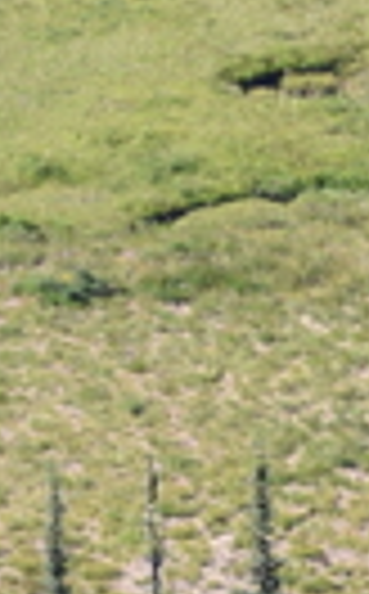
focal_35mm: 1785
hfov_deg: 0.7
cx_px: 1251
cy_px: 4
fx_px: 28847
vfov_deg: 1.2
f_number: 5.6
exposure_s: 1/400
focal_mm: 180
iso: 220
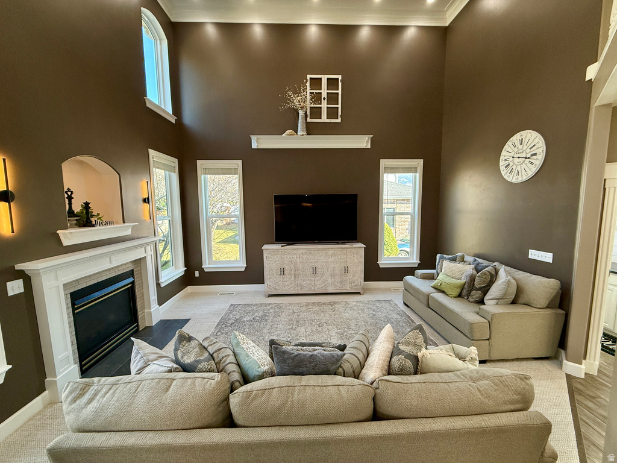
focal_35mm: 14
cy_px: 232
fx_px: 250
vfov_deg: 85.7
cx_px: 308
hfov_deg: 102.1
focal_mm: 2.22
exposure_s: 1/120
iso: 200
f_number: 2.2
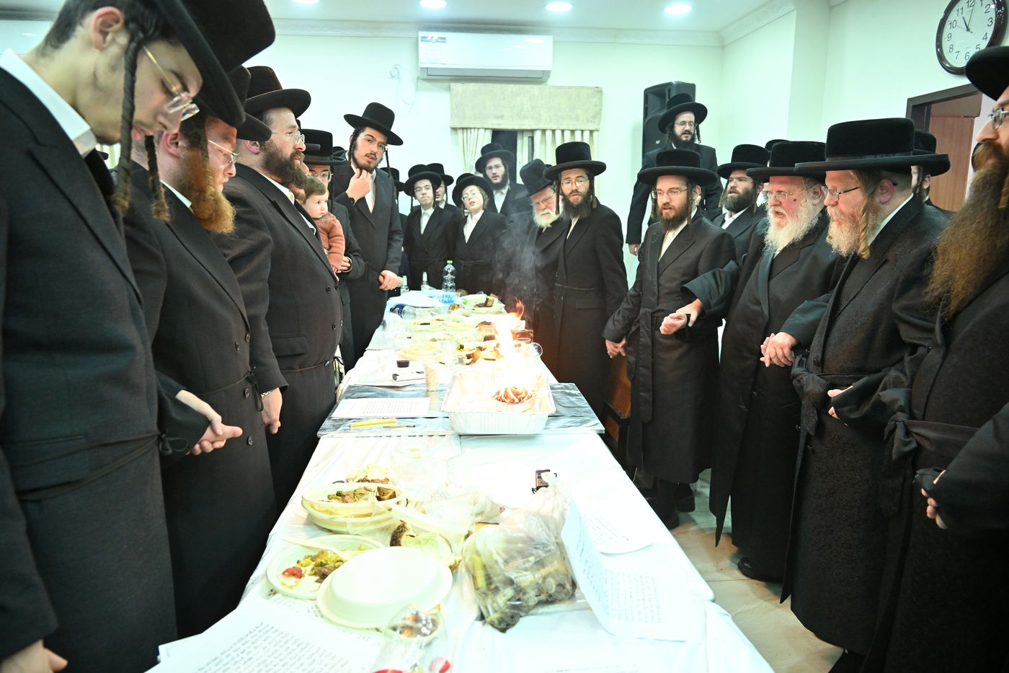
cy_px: 336
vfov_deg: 53.1
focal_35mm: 24
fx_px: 673
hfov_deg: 73.8
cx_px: 504
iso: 3200
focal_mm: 24
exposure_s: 1/200
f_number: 4
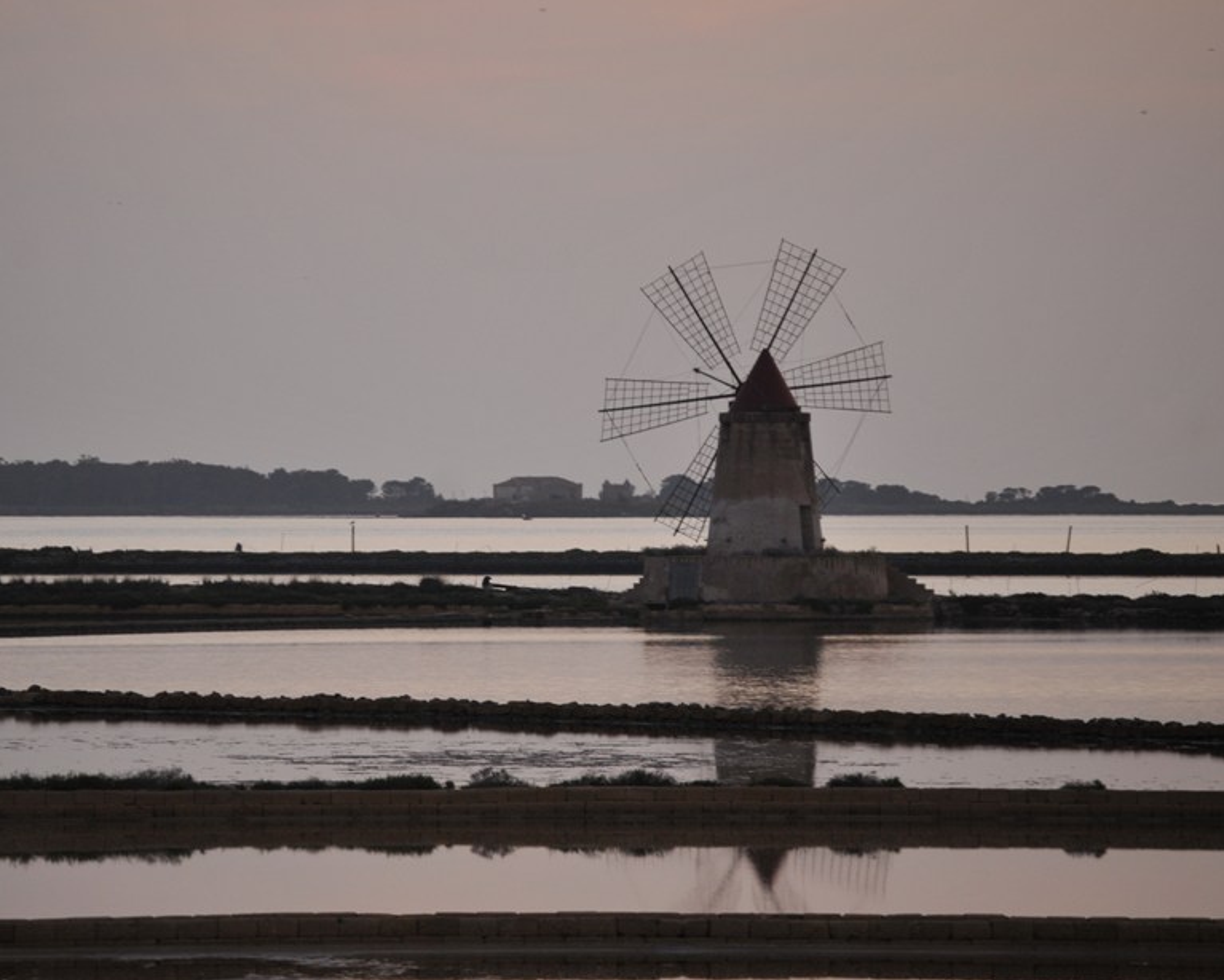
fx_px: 11219
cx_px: 498
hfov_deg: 6.2
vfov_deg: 5.0
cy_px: 479
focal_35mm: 310
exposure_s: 1/60
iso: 280
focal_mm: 165
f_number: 5.3
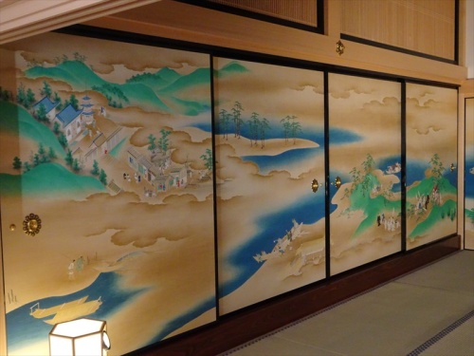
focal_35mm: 40
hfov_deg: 46.8
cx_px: 237
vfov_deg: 36.0
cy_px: 178
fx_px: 548
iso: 1250
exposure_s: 1/40
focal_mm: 6.8
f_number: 4
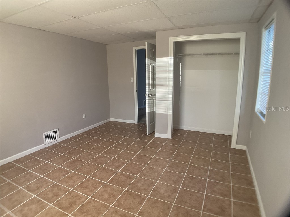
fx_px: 243
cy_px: 108
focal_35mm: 29
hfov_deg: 61.7
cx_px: 145
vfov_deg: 48.2
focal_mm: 3
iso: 64
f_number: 1.8
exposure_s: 1/60
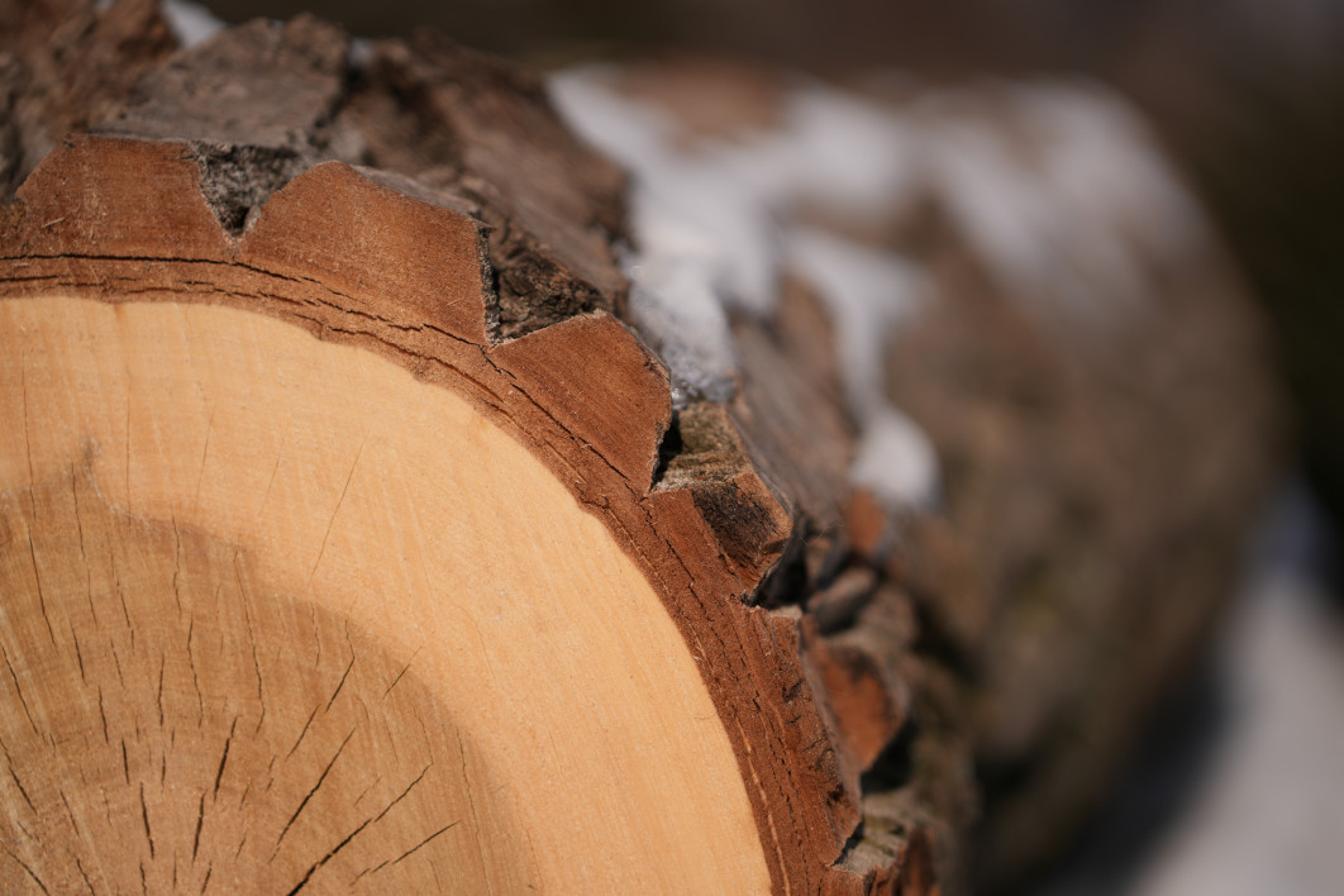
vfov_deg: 13.7
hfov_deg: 20.4
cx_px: 672
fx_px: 3733
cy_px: 448
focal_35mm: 100
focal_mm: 100
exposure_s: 1/3200
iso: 100
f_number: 2.8
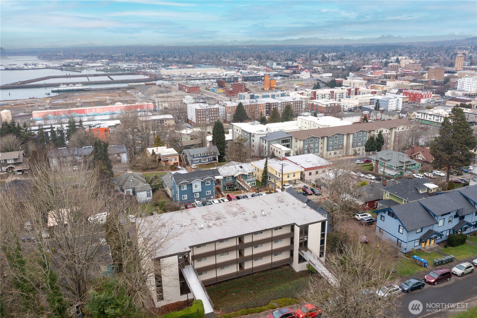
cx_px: 238
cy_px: 159
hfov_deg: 65.5
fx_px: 371
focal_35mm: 28
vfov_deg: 46.4
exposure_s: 1/100
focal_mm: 10.26
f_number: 6.3
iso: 100
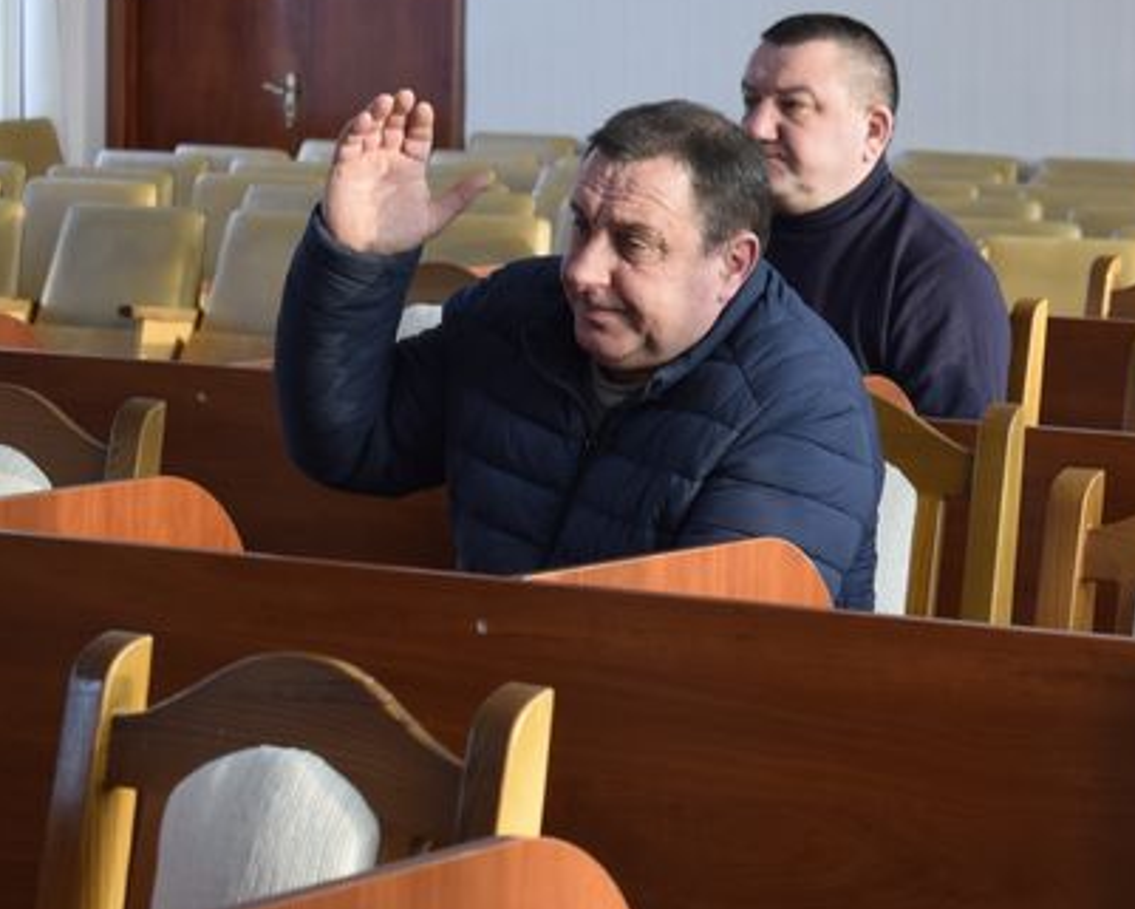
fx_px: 4868
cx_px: 1005
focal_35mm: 145
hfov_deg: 13.2
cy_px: 214
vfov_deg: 10.6
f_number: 5.6
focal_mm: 55
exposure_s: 1/60
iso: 400
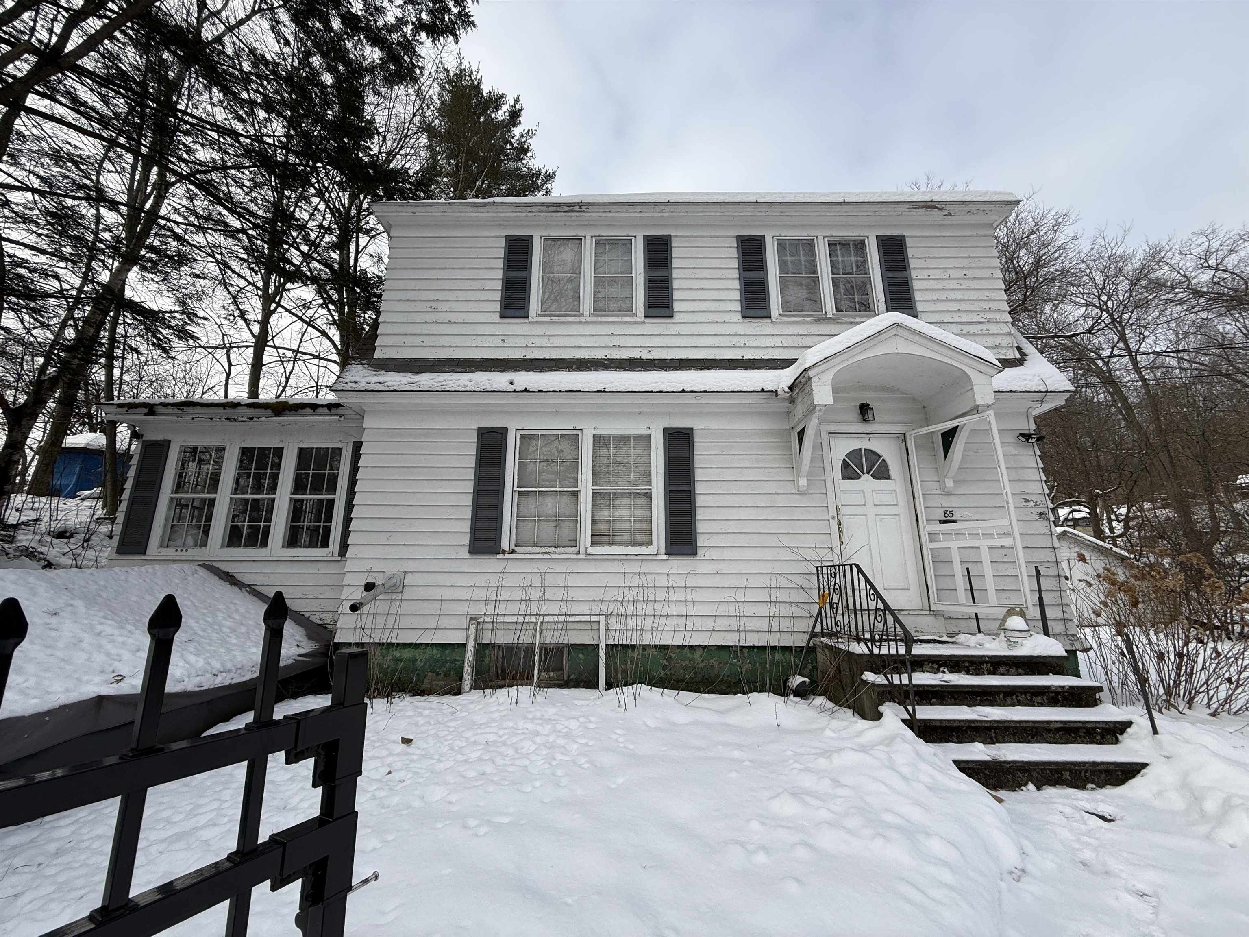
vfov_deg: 85.7
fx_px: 505
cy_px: 468
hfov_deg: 102.1
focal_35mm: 14
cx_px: 624
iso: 50
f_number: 2.2
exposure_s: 1/1189
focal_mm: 2.22
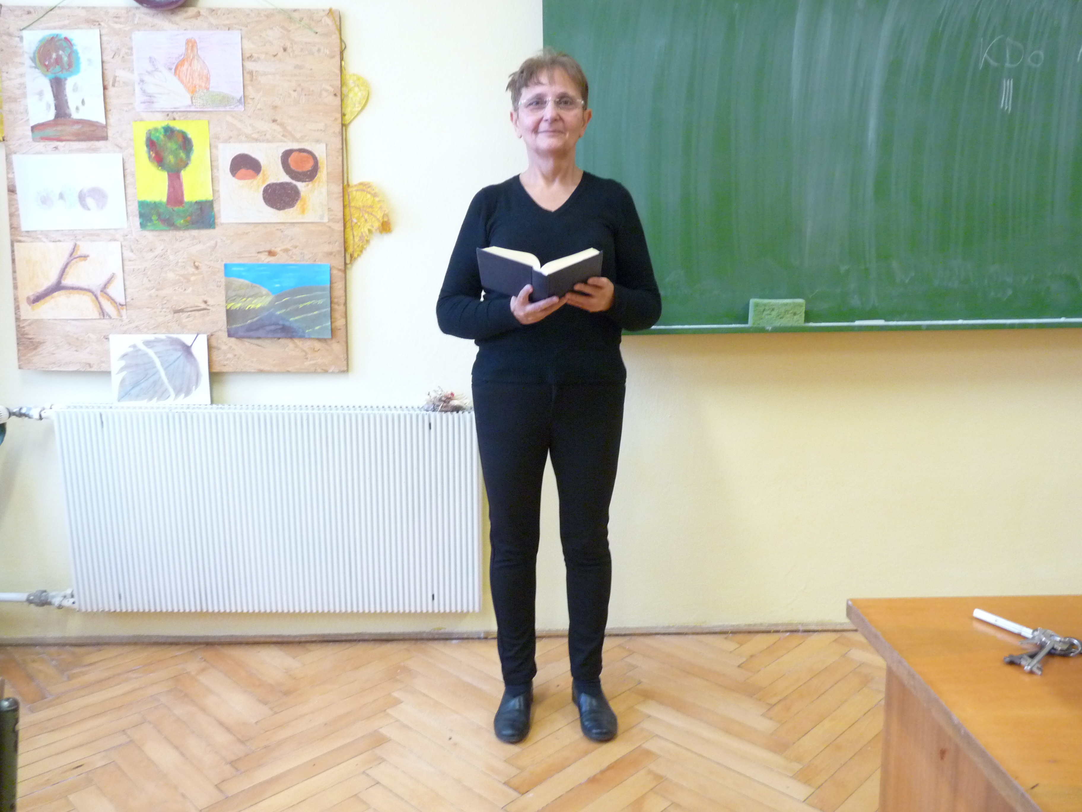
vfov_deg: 51.4
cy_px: 406
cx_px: 541
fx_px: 844
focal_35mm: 27
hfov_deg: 65.3
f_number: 2.8
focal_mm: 4.8
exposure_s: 1/25
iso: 400
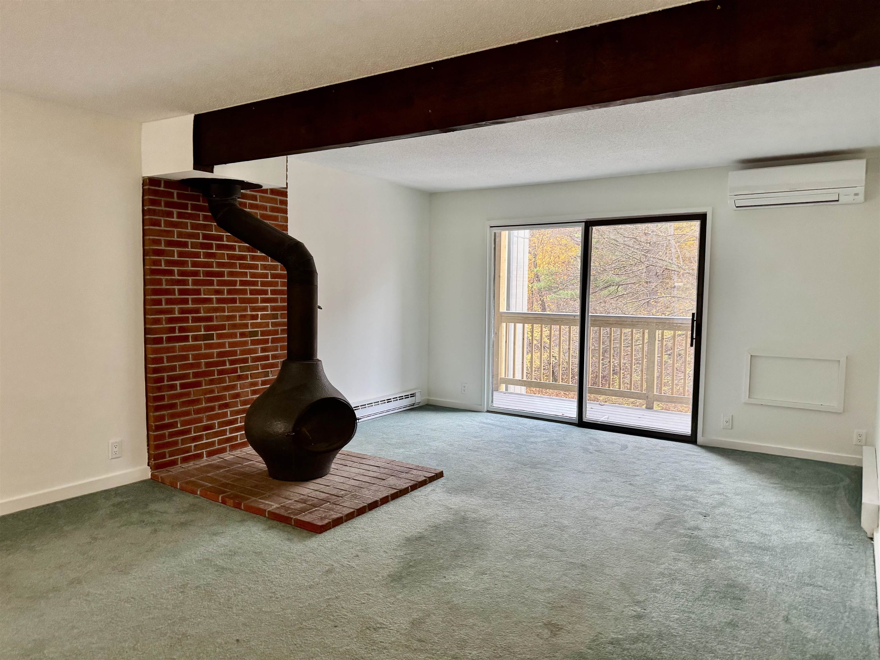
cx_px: 440
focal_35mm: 24
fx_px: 610
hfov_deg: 71.6
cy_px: 330
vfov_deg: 56.8
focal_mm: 6.76
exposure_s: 1/60
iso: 250
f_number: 1.78
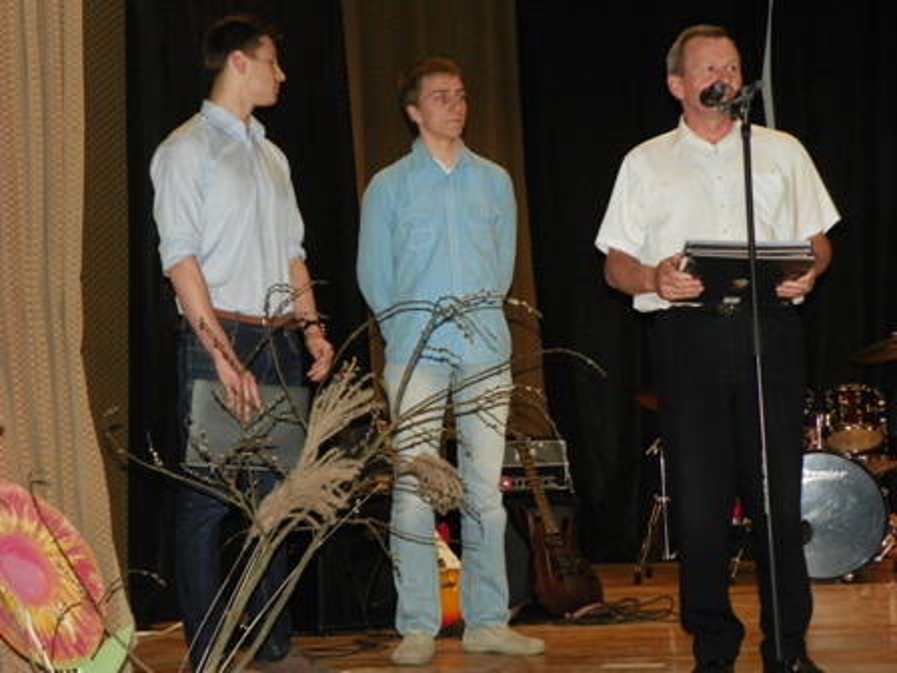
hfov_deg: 27.4
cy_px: 336
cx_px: 448
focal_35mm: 71
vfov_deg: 20.7
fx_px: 1840
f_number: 3.5
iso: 320
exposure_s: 1/40
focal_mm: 12.6
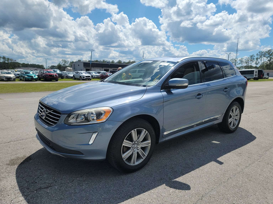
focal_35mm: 25
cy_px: 102
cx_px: 137
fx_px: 197
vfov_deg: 54.9
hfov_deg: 69.4
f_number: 1.8
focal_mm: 6.7
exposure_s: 1/1760
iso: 50
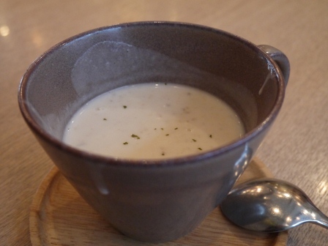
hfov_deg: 44.8
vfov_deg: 34.3
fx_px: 398
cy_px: 123
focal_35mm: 42
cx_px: 164
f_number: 4.6
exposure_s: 1/50
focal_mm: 21
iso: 1600
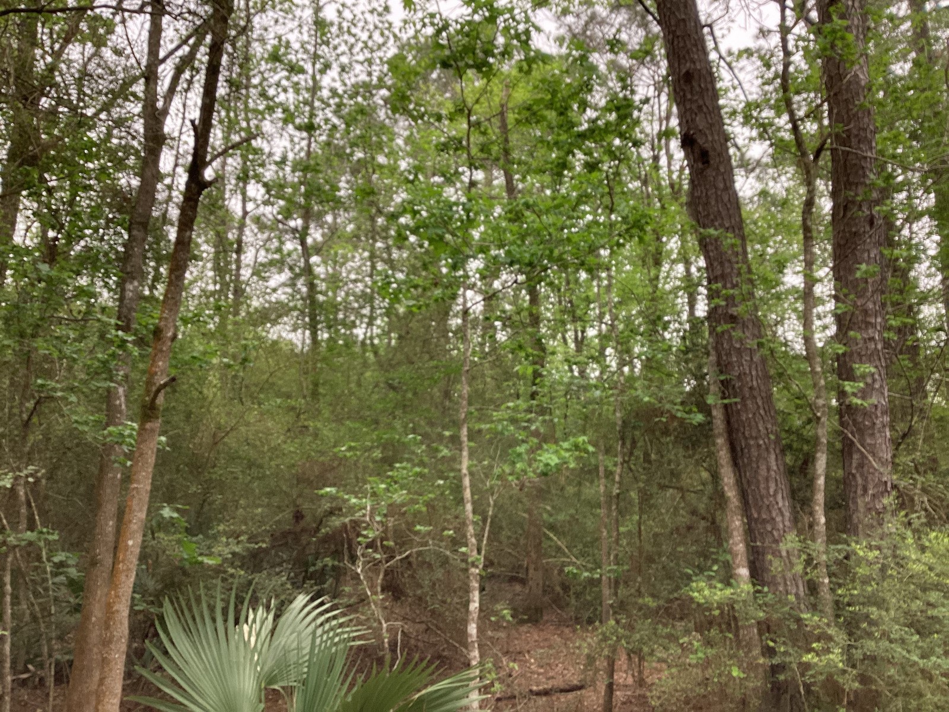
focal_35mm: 31
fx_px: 850
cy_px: 356
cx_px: 474
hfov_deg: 58.4
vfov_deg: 45.4
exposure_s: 1/120
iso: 40
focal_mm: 3.3
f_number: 2.4
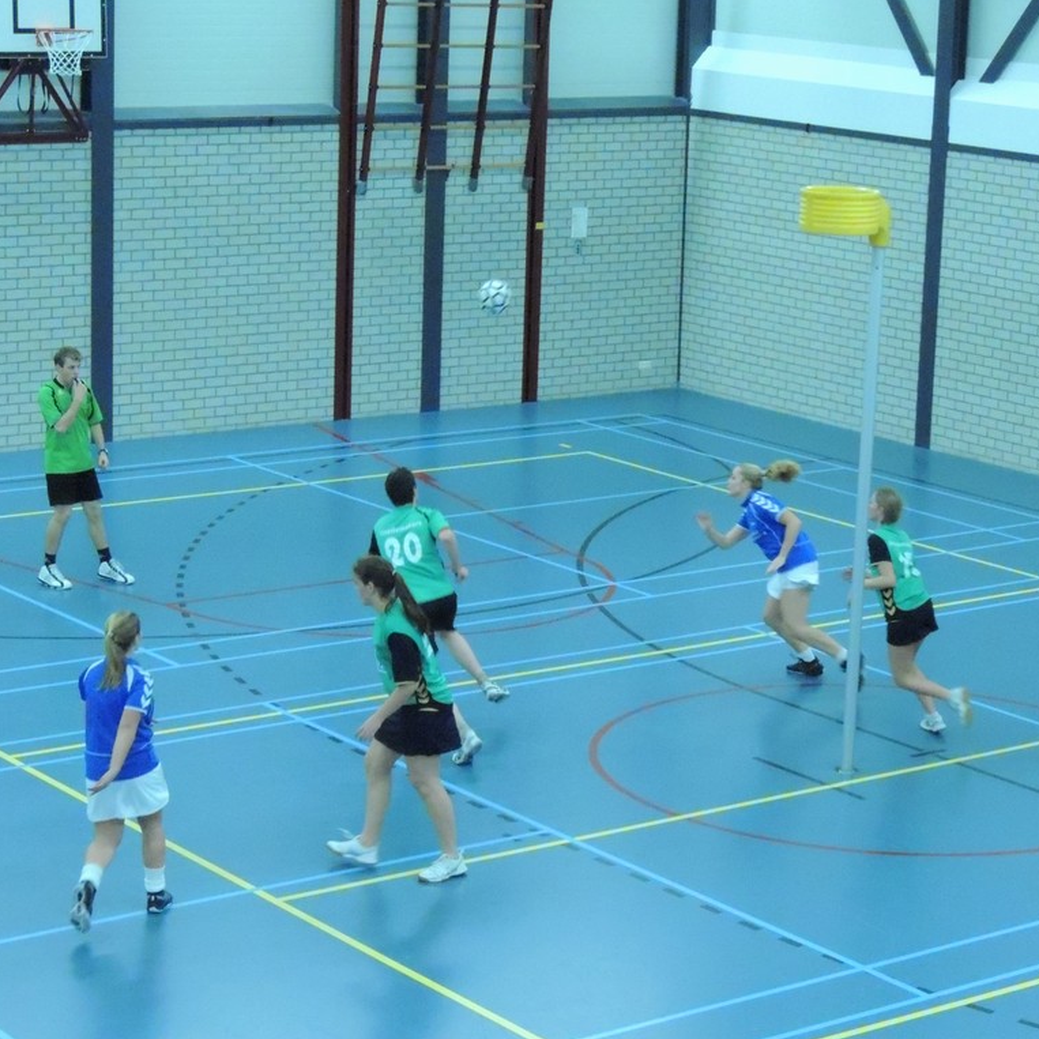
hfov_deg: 19.5
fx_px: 3022
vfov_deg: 19.5
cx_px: 580
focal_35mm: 89
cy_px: 519
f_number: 5.5
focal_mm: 13.3
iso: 3200
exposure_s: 1/125
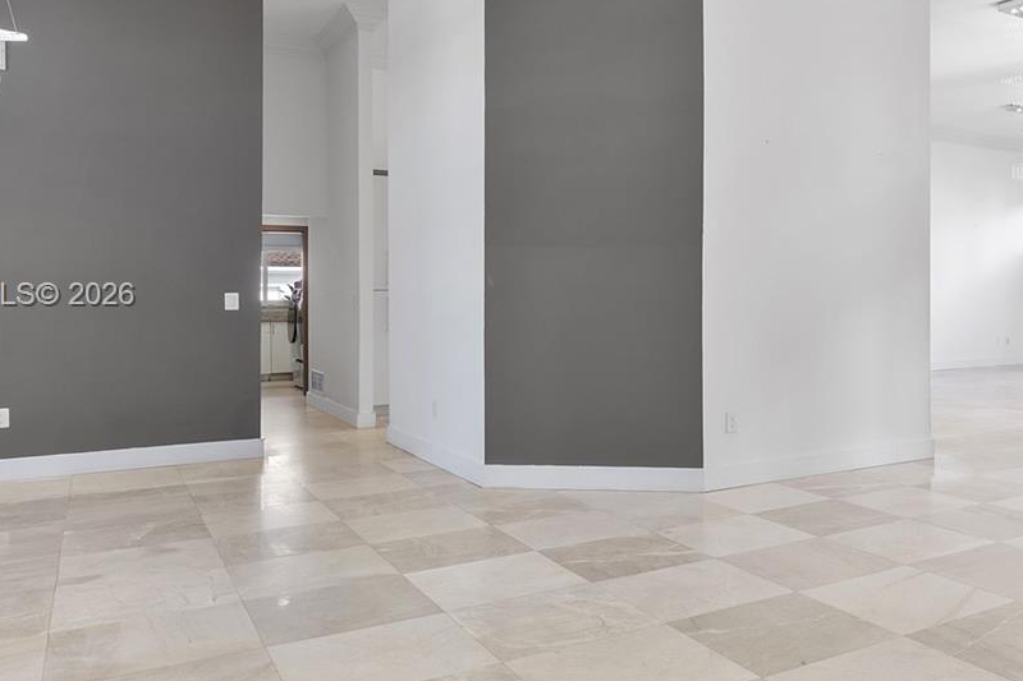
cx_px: 760
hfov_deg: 56.0
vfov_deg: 41.0
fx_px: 909
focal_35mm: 32
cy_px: 296
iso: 640
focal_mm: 16
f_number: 8
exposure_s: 1/60
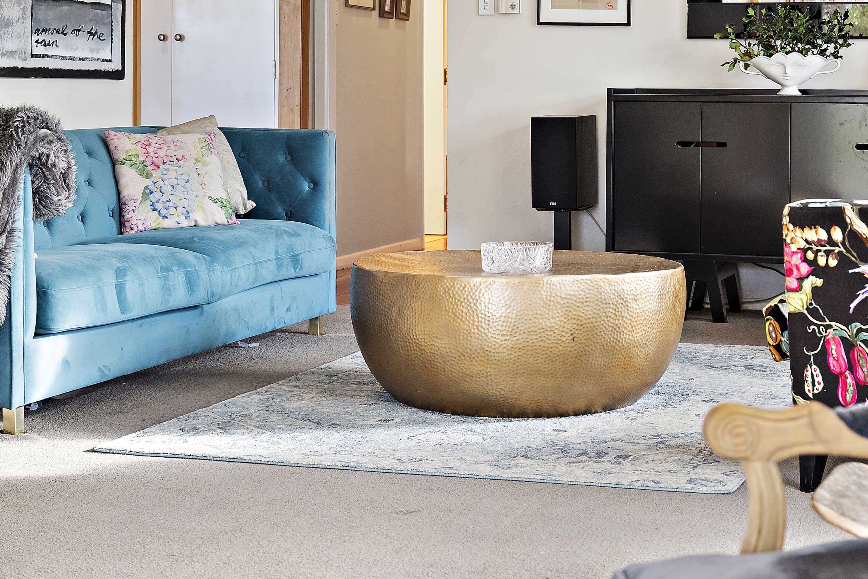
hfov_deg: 27.7
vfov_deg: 18.4
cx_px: 511
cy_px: 93
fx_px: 1760
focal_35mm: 73
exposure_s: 1/500
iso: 800
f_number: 4
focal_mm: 37
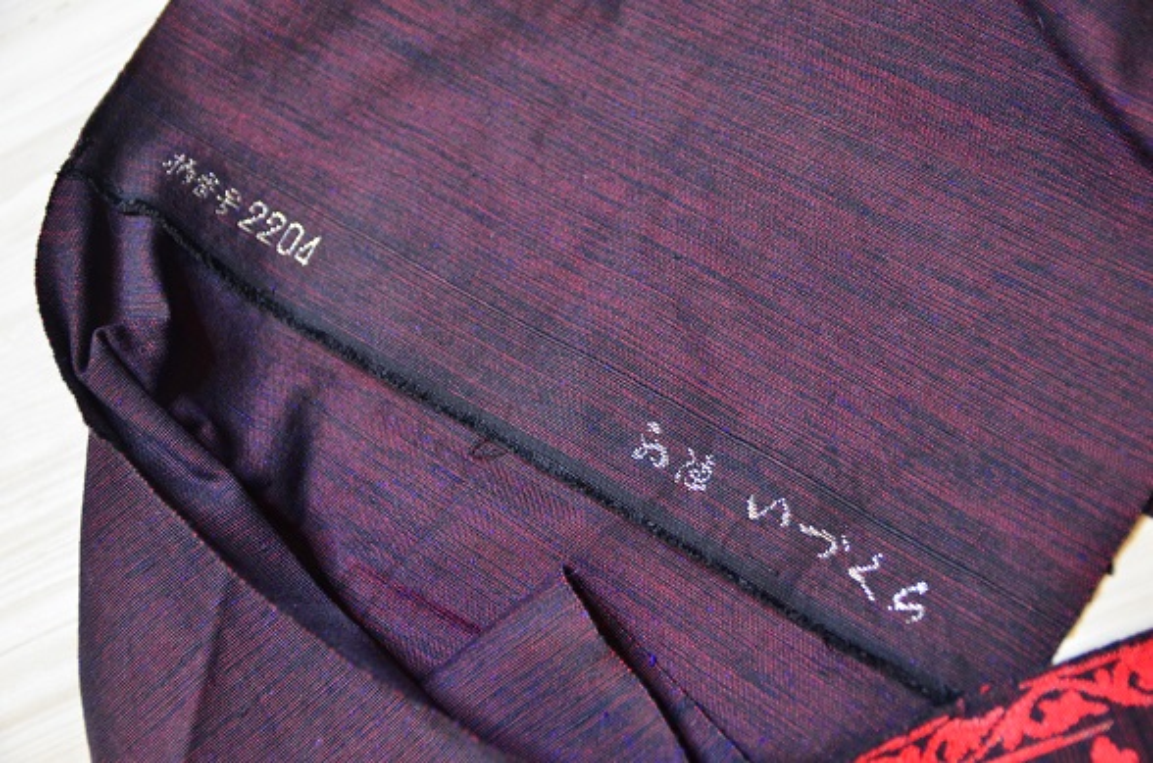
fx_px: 1534
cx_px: 576
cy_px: 382
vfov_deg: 27.9
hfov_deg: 41.2
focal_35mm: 48
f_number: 3.2
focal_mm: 32
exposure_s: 1/40
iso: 800
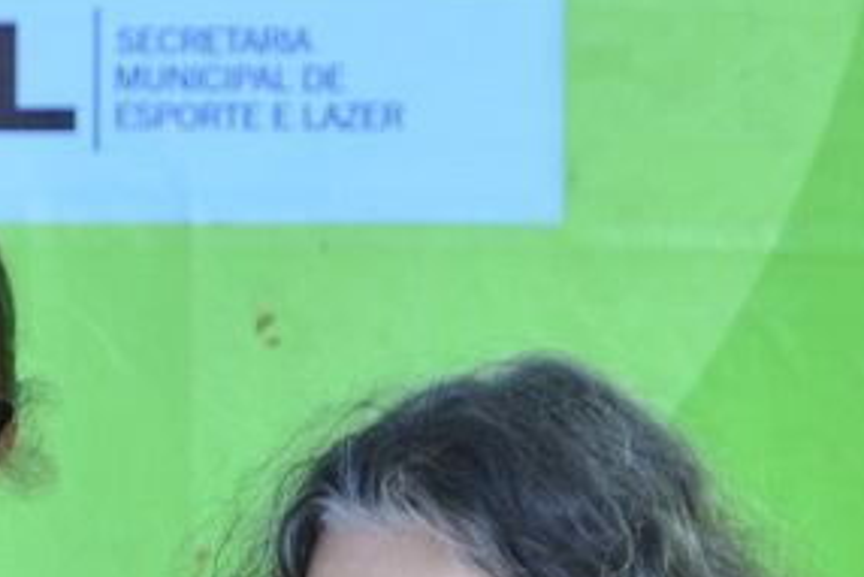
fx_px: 19161
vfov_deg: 1.7
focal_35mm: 798
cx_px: -275
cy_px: 1125
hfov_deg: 2.6
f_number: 8
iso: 250
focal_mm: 190
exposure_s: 1/100
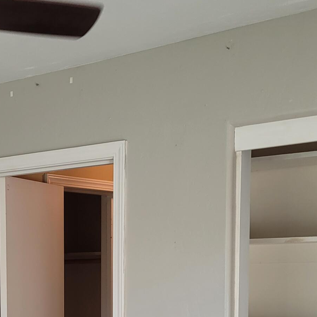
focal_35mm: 76
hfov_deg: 21.9
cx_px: 0
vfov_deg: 21.5
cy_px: 352
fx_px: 787
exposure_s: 1/120
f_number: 1.8
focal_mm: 5.4
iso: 100
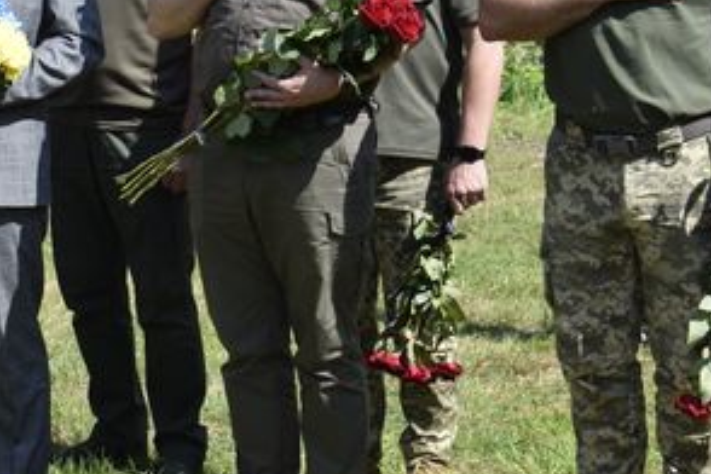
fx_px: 4153
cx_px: 46
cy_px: -5
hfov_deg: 9.7
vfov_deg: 6.5
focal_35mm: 210
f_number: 9
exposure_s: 1/320
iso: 200
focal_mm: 55
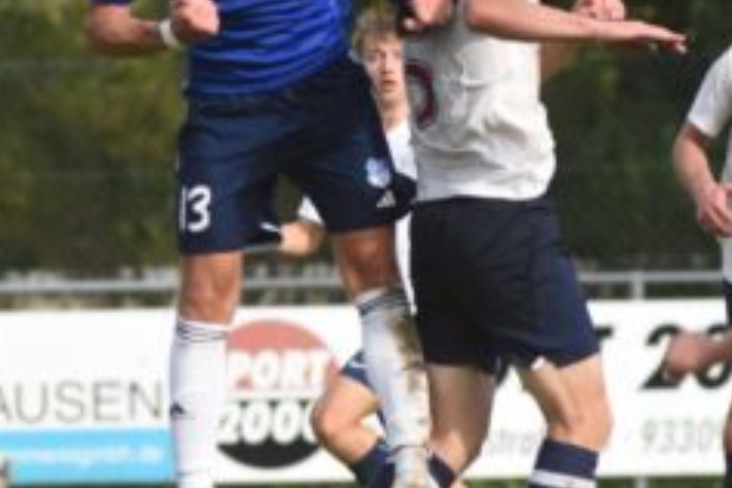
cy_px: 53
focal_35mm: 824
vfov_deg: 1.7
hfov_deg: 2.5
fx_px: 16753
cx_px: 466
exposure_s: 1/8000
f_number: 3.5
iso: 1100
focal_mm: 200
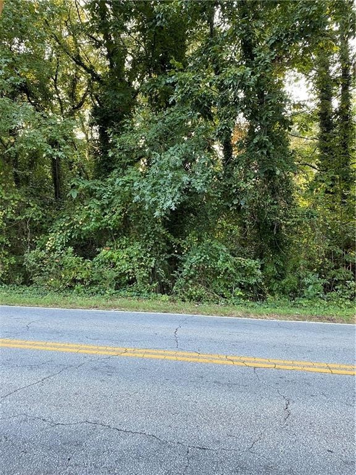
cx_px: 178
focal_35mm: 26
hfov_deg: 53.1
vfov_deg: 67.3
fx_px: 357
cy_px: 238
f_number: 1.8
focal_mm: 4.25
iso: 125
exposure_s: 1/86
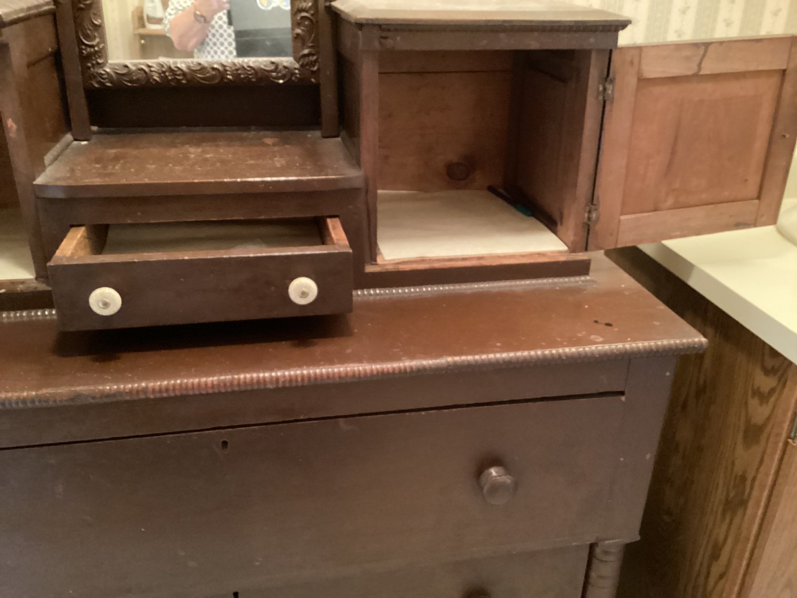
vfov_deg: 45.4
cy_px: 299
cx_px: 398
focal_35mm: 31
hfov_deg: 58.3
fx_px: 714
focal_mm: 3.3
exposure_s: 1/17
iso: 800
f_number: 2.4
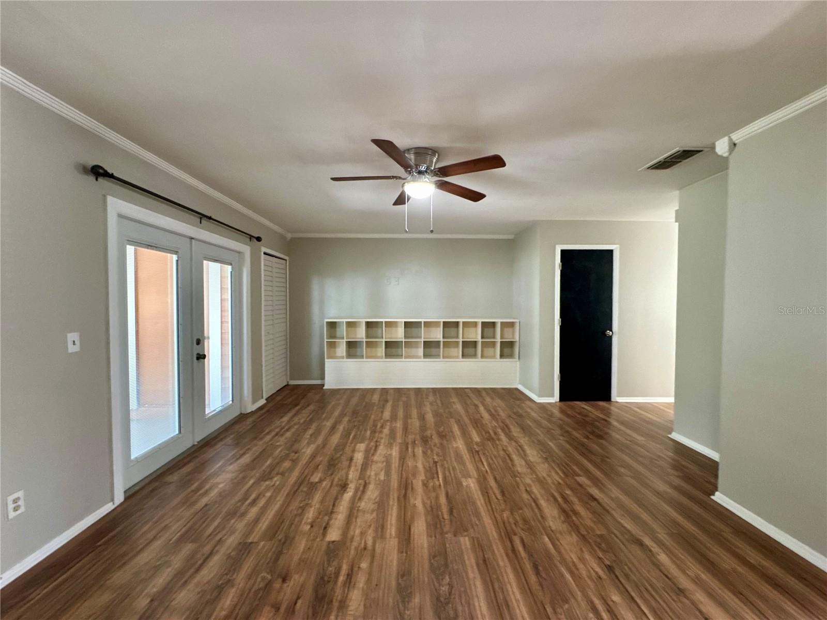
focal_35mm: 14
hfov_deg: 102.1
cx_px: 414
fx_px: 334
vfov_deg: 85.7
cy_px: 310
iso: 1250
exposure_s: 1/60
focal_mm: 2.22
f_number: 2.2
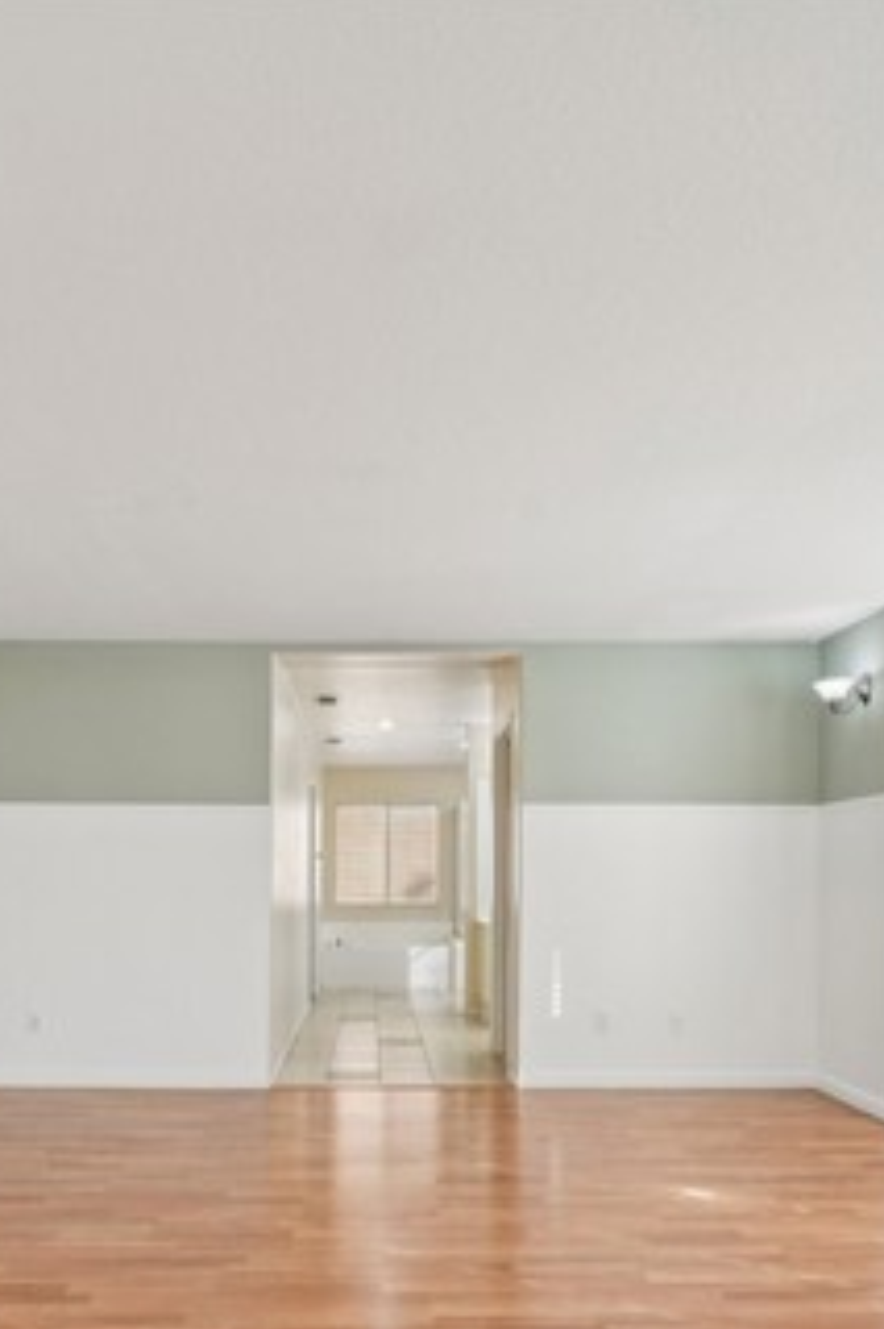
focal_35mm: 26
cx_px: 403
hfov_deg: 49.4
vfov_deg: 67.7
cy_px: 872
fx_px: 959
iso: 160
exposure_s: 1/30
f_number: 8
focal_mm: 13
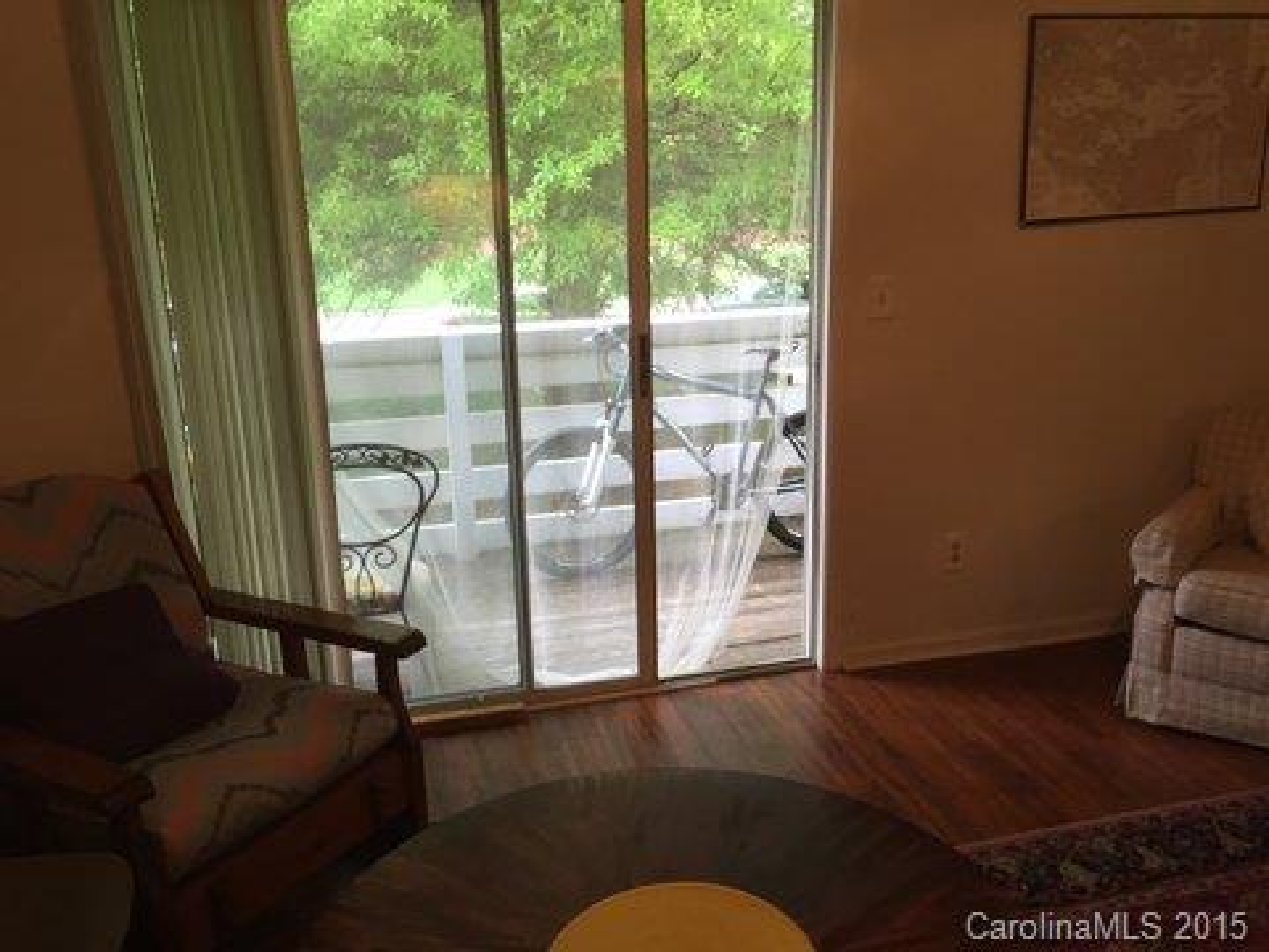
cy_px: 476
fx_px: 1063
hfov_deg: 61.7
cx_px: 634
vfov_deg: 48.2
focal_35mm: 29
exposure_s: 1/30
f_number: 2.2
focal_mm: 4.15
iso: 80
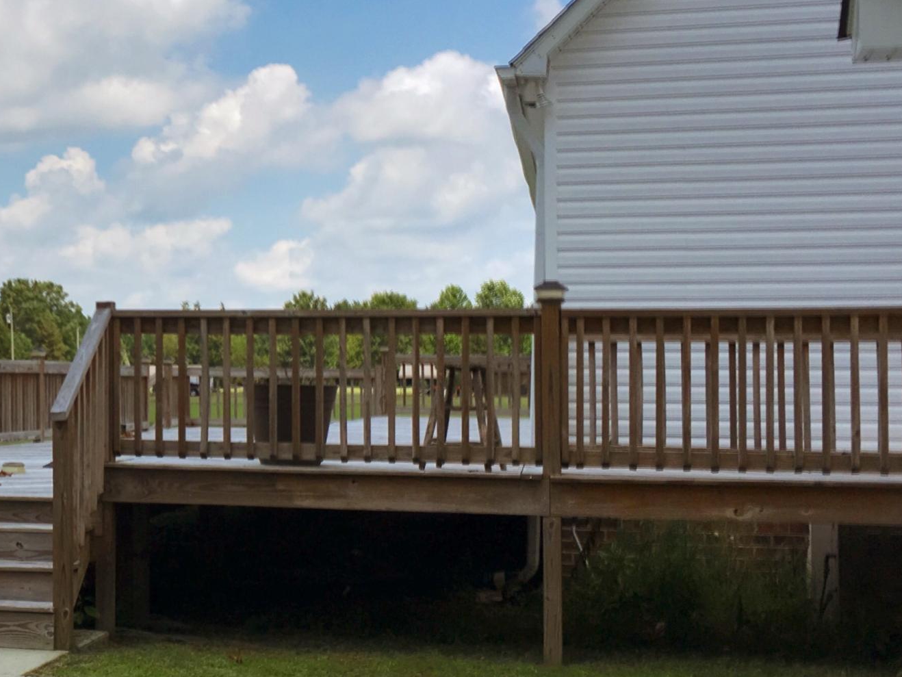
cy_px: 309
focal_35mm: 66
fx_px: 1720
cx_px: 1
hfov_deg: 27.7
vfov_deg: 22.3
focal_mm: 4.15
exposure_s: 1/5128
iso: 25
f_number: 2.2
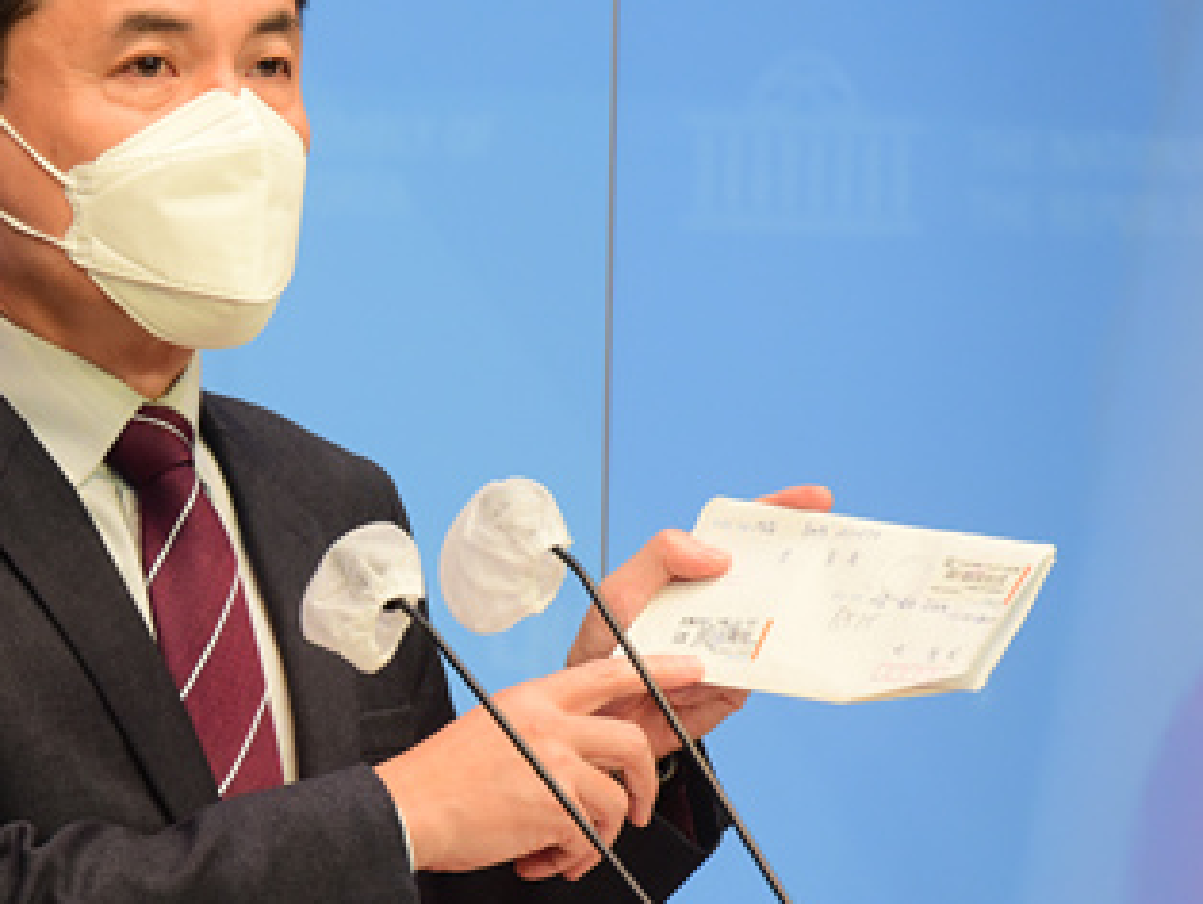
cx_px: 176
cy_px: 492
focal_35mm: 646
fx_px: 22467
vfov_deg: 2.3
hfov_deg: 3.1
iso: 2000
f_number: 7.1
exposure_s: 1/250
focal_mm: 330
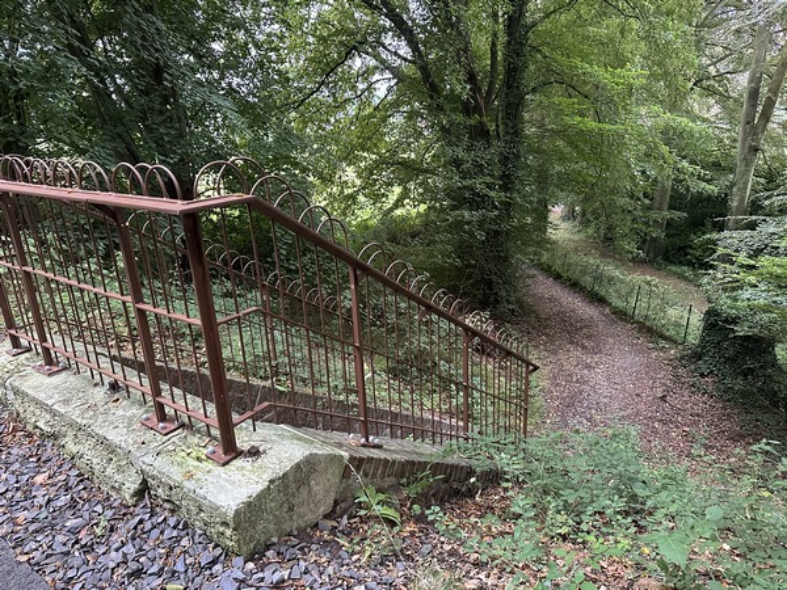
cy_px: 295
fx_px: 546
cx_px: 394
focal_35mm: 24
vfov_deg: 56.8
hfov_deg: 71.6
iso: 1000
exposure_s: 1/49
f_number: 1.78
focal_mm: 6.86
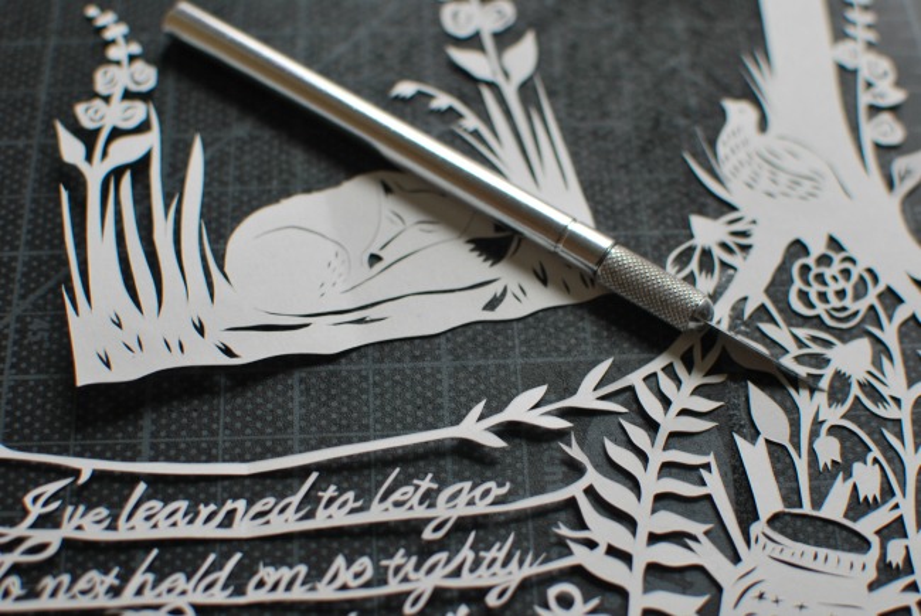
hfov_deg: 37.8
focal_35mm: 52
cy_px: 308
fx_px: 1345
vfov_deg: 25.8
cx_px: 460
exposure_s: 1/50
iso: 100
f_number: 3.2
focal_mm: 35
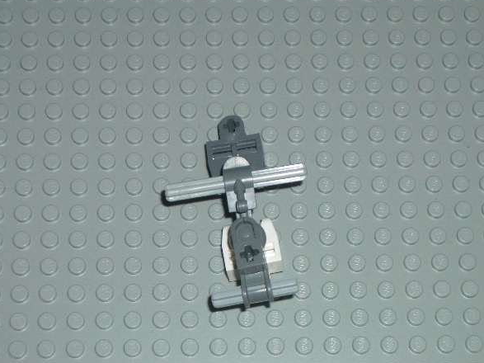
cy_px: 186
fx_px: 1342
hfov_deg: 20.4
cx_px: 234
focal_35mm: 96
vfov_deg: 15.4
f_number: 4.4
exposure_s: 1/60
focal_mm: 14.6
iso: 100
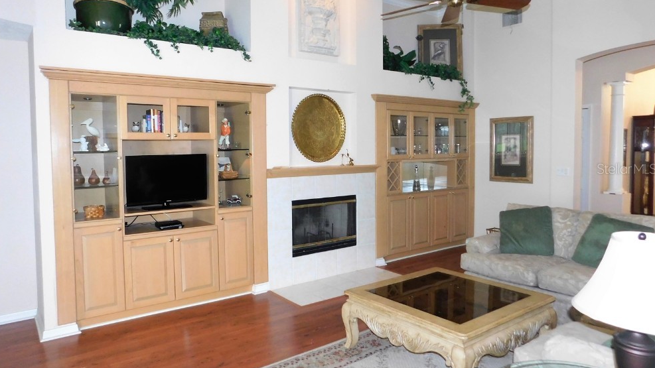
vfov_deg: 44.3
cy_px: 168
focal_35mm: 26
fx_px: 452
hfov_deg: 71.9
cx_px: 320
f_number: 3
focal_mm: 4
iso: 250
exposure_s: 1/30
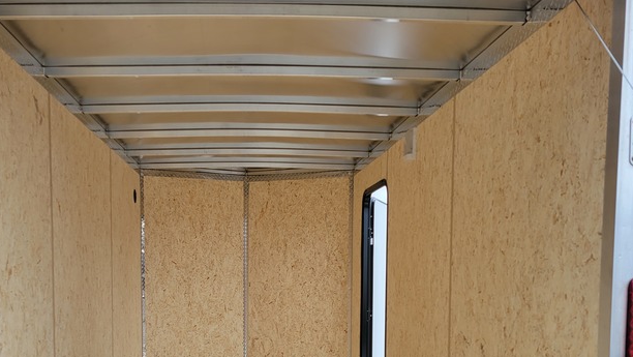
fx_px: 621
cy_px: 309
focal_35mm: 37
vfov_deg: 30.8
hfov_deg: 53.7
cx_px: 259
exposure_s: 1/310
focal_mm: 5.4
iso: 40
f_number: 1.8
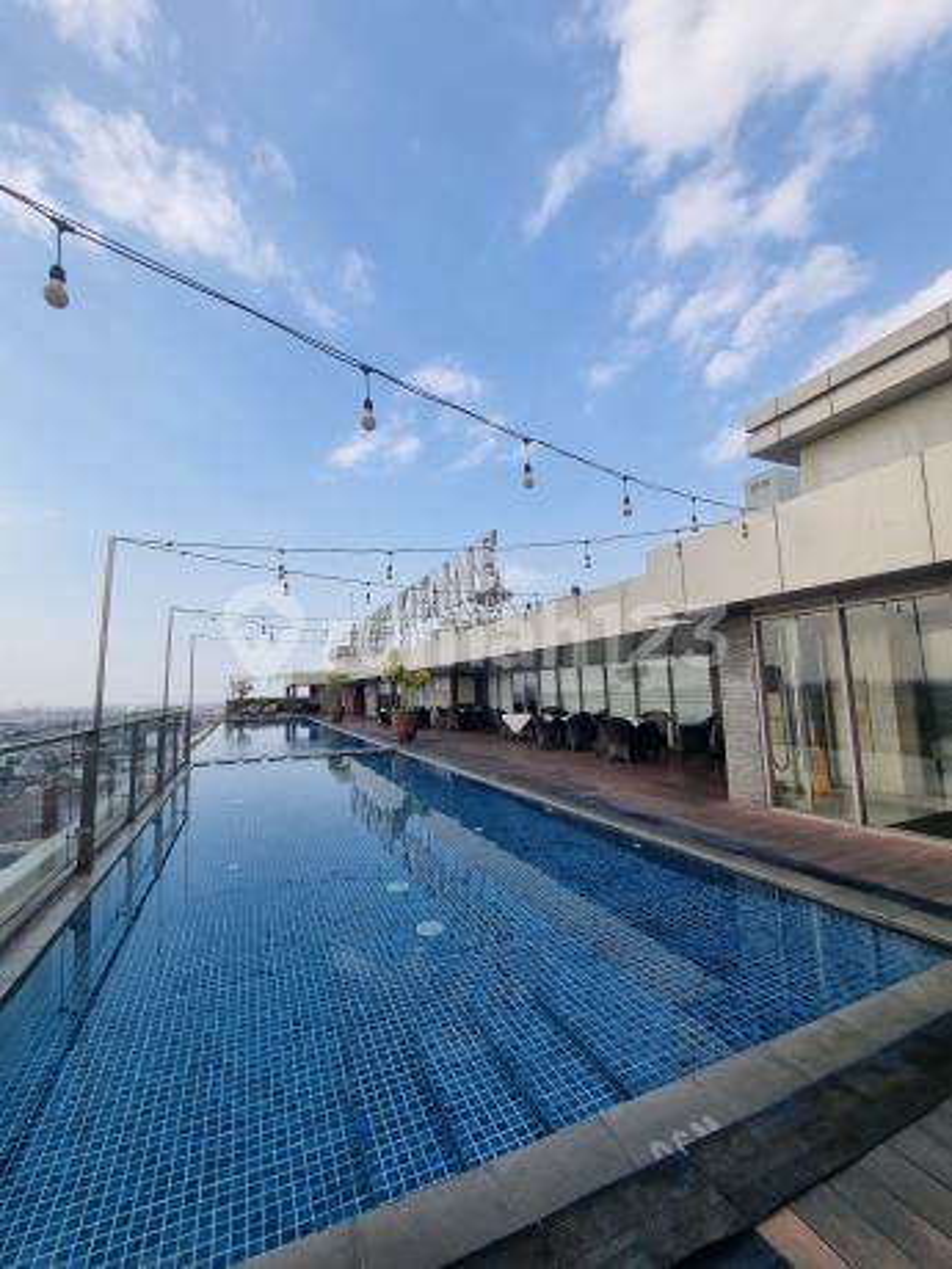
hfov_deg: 89.9
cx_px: 476
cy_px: 634
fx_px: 477
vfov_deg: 106.2
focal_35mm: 13
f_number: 2.2
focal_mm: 2.2
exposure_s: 1/1208
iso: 50
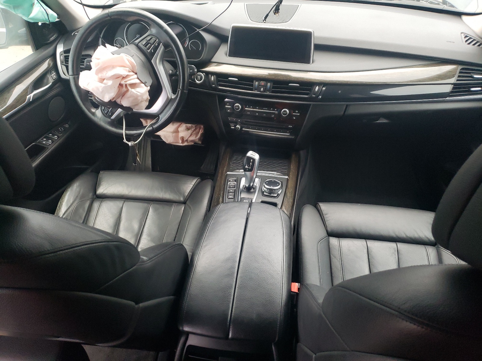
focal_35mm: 26
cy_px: 180
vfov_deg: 53.1
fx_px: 362
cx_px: 241
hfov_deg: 67.3
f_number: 1.5
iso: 234
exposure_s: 1/60.2
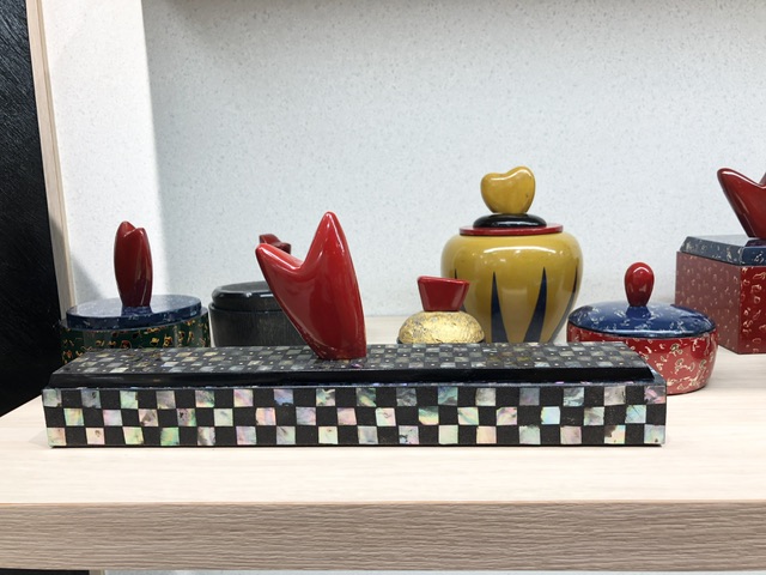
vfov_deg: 49.7
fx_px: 620
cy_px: 288
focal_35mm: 28
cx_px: 383
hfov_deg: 63.4
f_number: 1.8
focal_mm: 3.99
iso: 50
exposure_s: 1/120
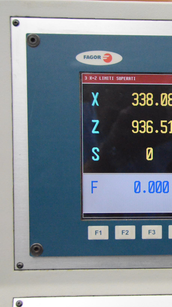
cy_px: 154
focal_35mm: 76
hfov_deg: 15.4
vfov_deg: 27.9
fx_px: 616
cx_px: 195
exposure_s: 1/1000
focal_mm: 32
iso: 6400
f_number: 4.2
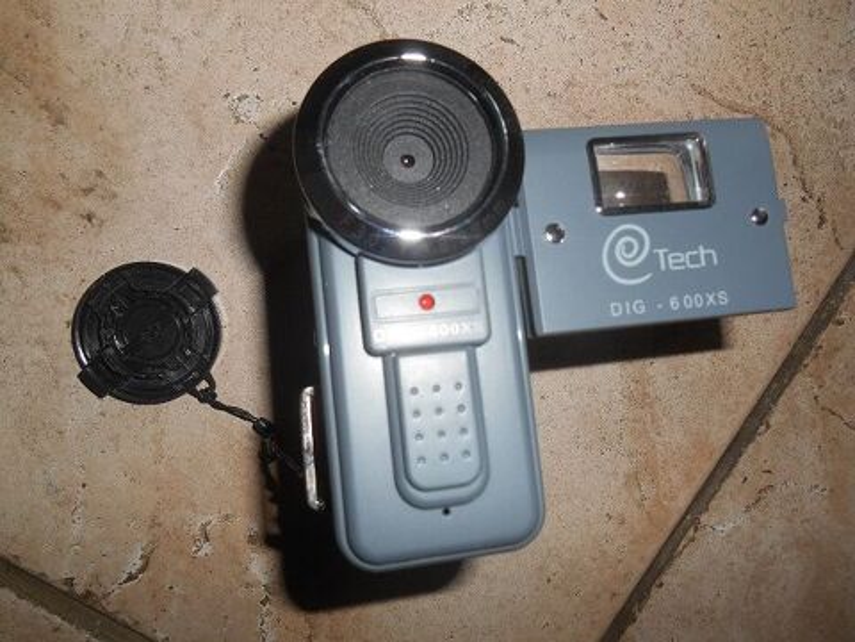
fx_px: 642
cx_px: 428
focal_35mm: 26
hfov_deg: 67.3
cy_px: 321
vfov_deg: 53.1
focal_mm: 4.7
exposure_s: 1/25
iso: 80
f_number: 3.4
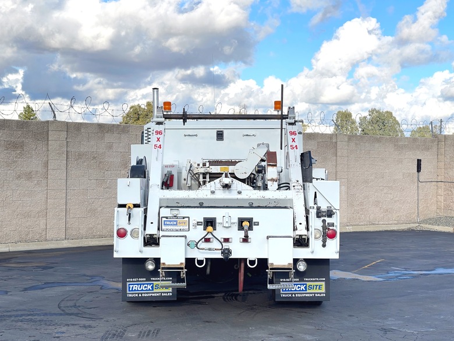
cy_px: 170
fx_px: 839
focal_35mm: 64
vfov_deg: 22.9
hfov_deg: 30.3
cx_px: 227
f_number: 2.2
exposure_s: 1/664
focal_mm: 7.5
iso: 20
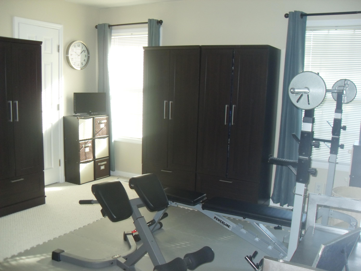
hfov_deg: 54.0
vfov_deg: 41.8
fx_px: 355
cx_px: 180
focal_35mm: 34
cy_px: 136
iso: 160
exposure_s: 1/45
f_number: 2.8
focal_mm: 6.3
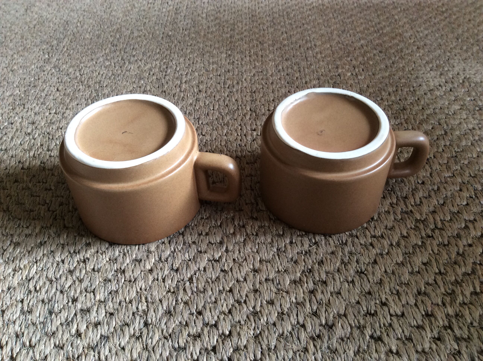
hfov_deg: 56.9
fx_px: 446
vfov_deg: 44.1
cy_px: 180
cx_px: 242
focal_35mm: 32
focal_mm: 3.3
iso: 80
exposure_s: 1/25
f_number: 2.4
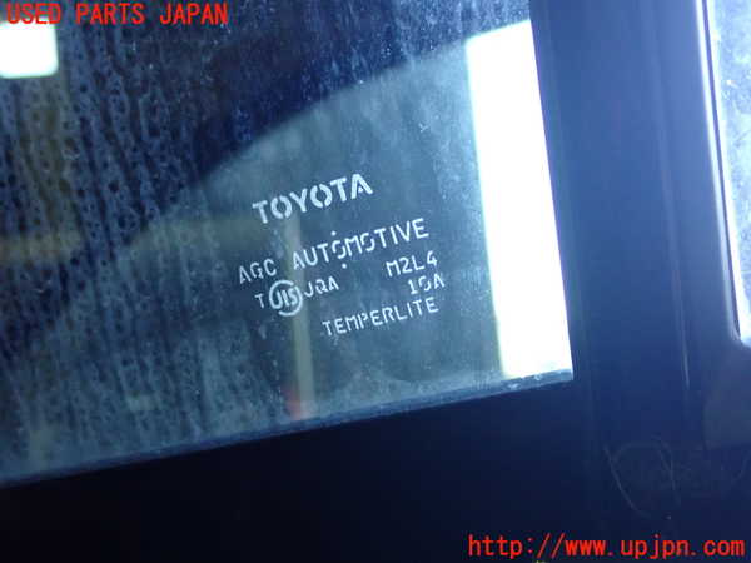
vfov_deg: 25.2
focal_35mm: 58
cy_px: 282
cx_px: 376
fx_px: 1258
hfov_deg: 33.2
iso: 800
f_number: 3.5
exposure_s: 1/50
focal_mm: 10.35
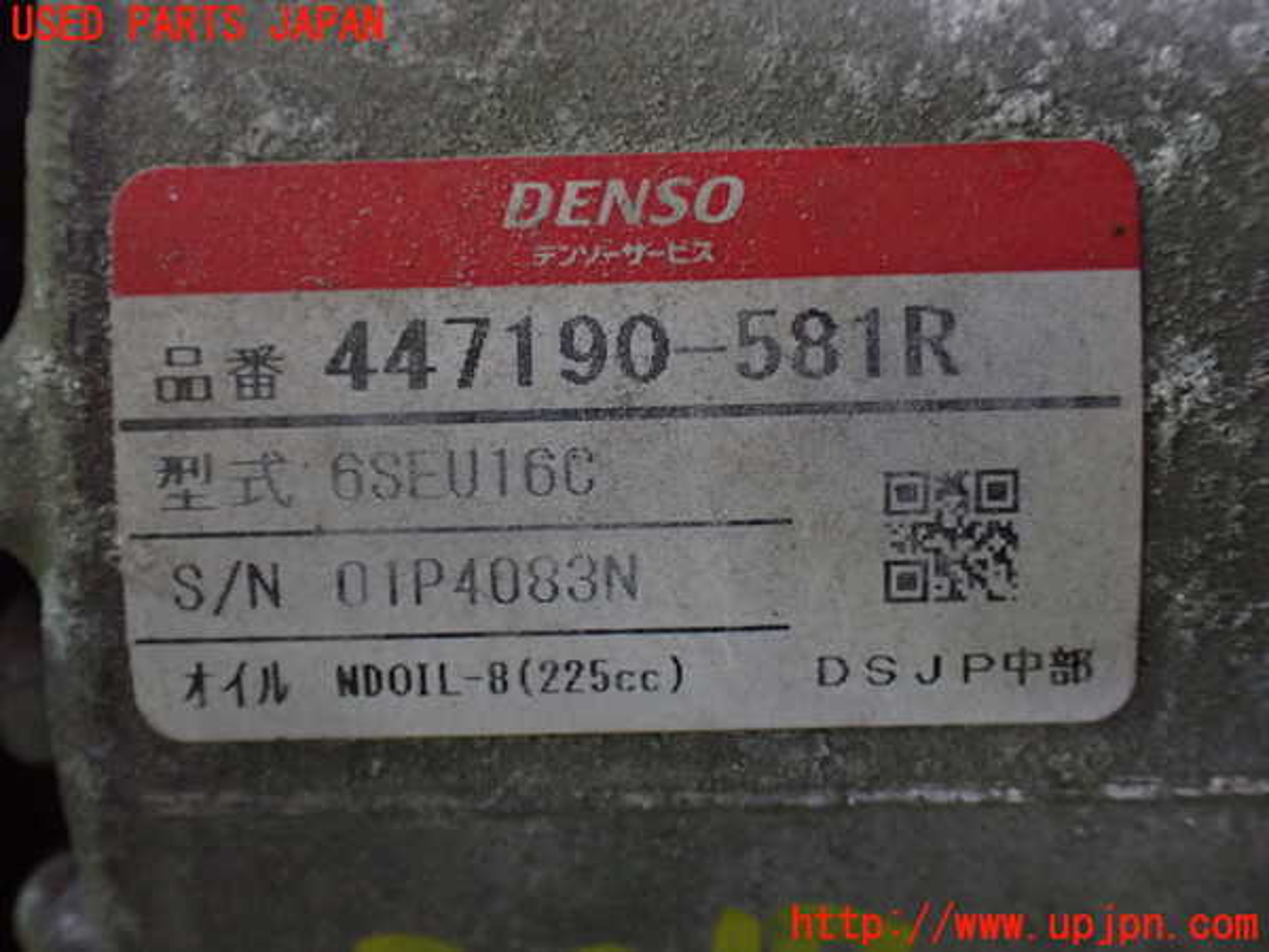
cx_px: 634
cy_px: 476
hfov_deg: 45.8
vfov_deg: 35.1
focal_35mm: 41
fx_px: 1503
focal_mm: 7.31
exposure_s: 1/40
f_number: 2.8
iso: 1250
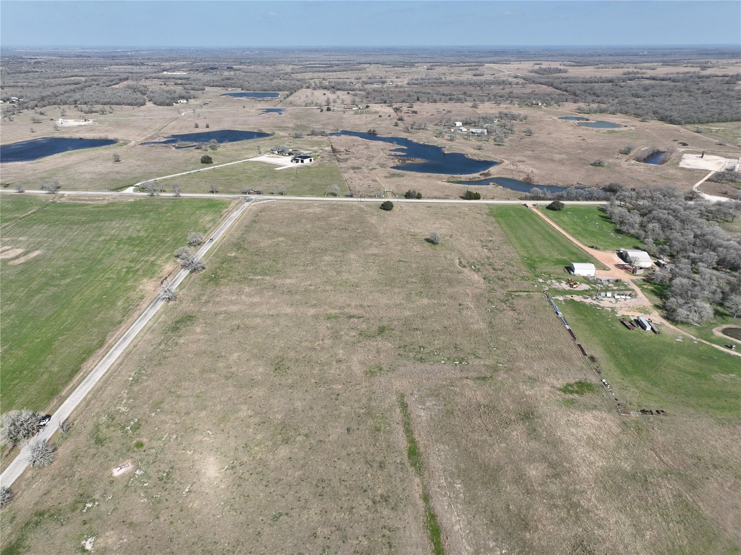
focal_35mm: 24
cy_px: 278
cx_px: 370
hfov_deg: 71.6
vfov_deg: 56.8
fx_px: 514
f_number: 2.8
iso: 100
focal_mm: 12.29
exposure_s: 1/1600
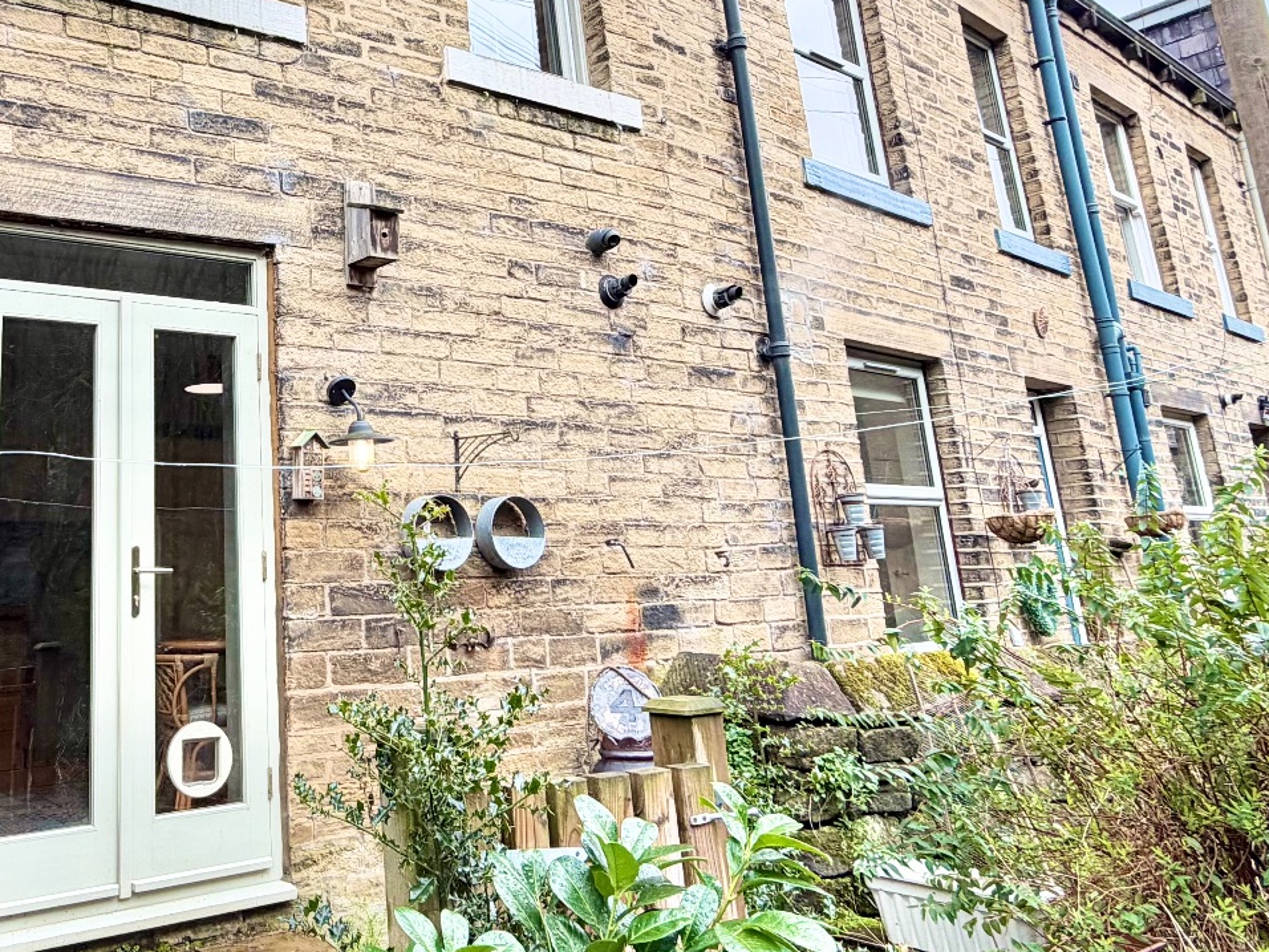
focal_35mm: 30
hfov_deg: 56.2
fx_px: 1100
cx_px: 276
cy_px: 321
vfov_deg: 46.1
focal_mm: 2.22
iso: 40
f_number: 2.2
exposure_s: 1/231
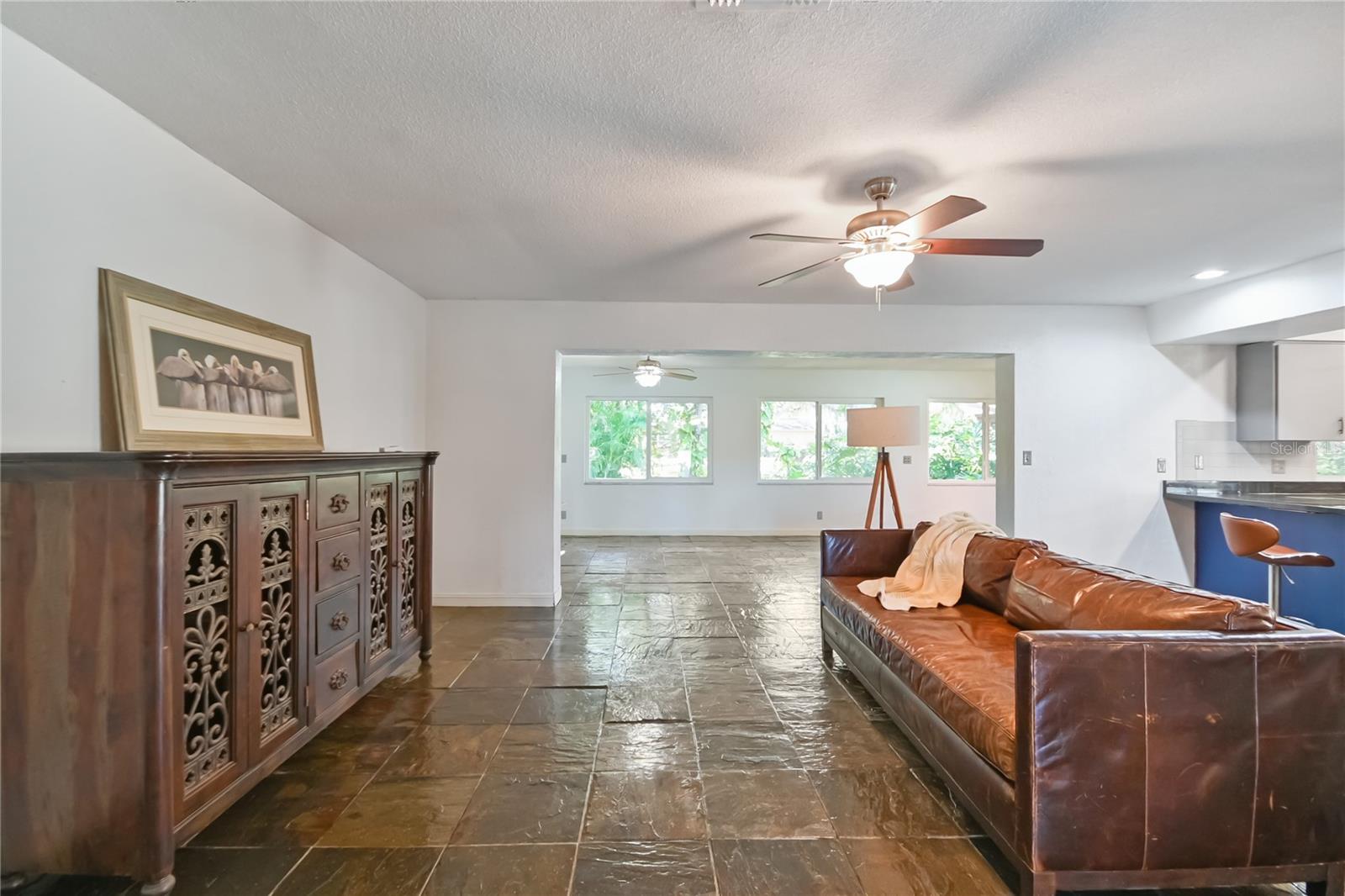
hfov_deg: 100.4
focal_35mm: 15
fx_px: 560
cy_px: 448
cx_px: 672
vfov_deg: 77.3
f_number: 4
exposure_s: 1/40
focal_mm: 10
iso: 1000
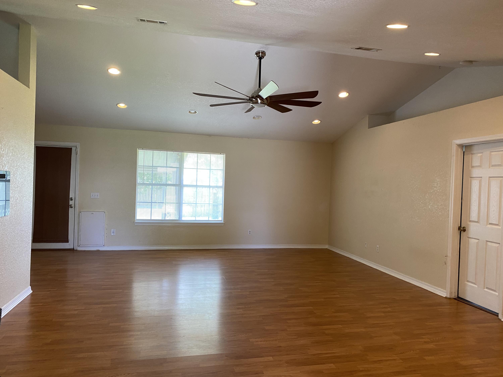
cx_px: 252
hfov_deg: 67.3
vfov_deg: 53.1
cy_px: 188
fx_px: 378
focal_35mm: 26
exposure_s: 1/60
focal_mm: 4.25
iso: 100
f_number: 1.8
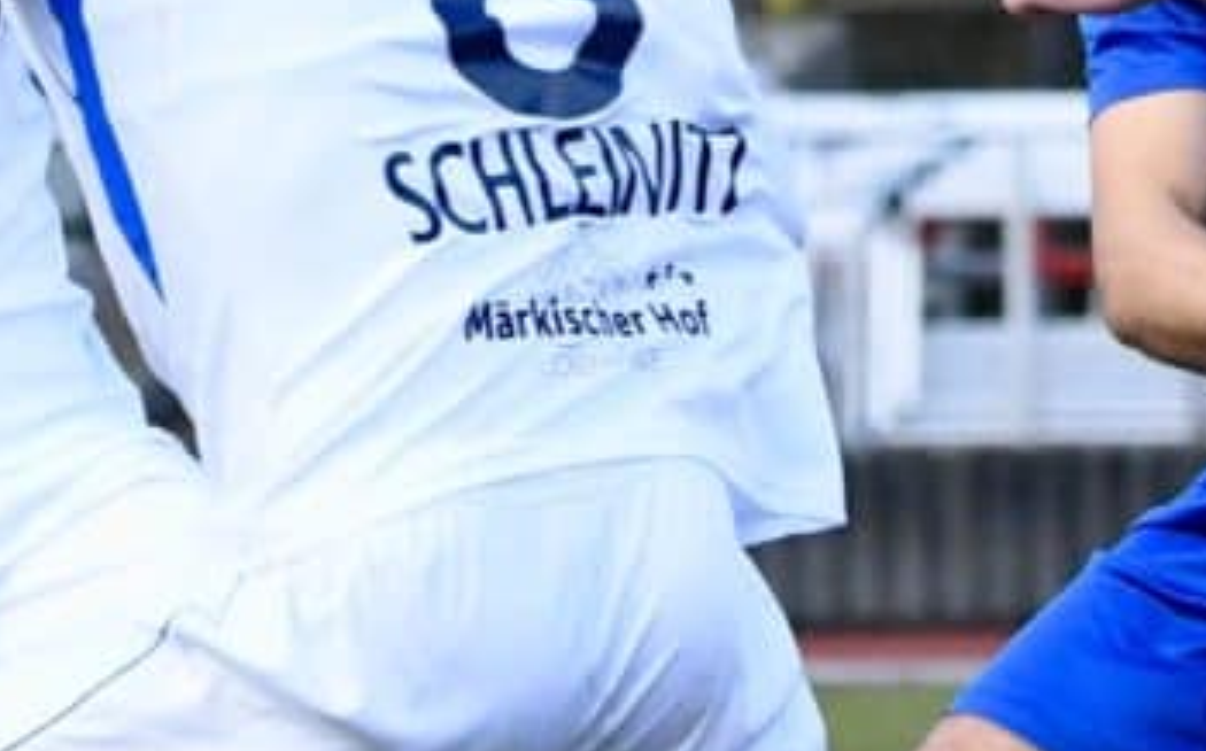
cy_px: 436
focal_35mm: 1045
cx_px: 734
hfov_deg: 2.0
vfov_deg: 1.3
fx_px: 34313
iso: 3200
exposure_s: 1/1600
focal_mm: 175
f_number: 7.1
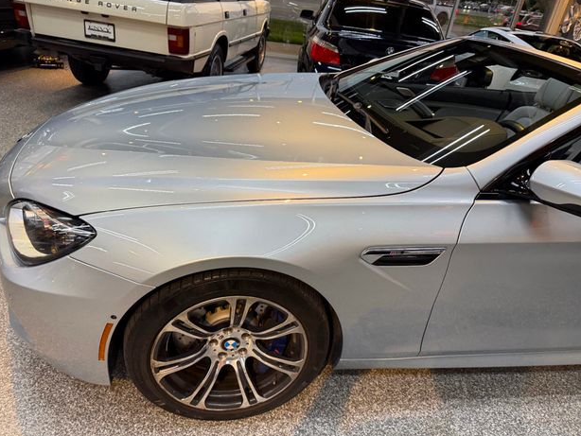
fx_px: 420
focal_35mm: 25
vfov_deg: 54.9
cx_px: 279
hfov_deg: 69.3
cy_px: 221
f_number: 1.78
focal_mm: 6.76
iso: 125
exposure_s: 1/120
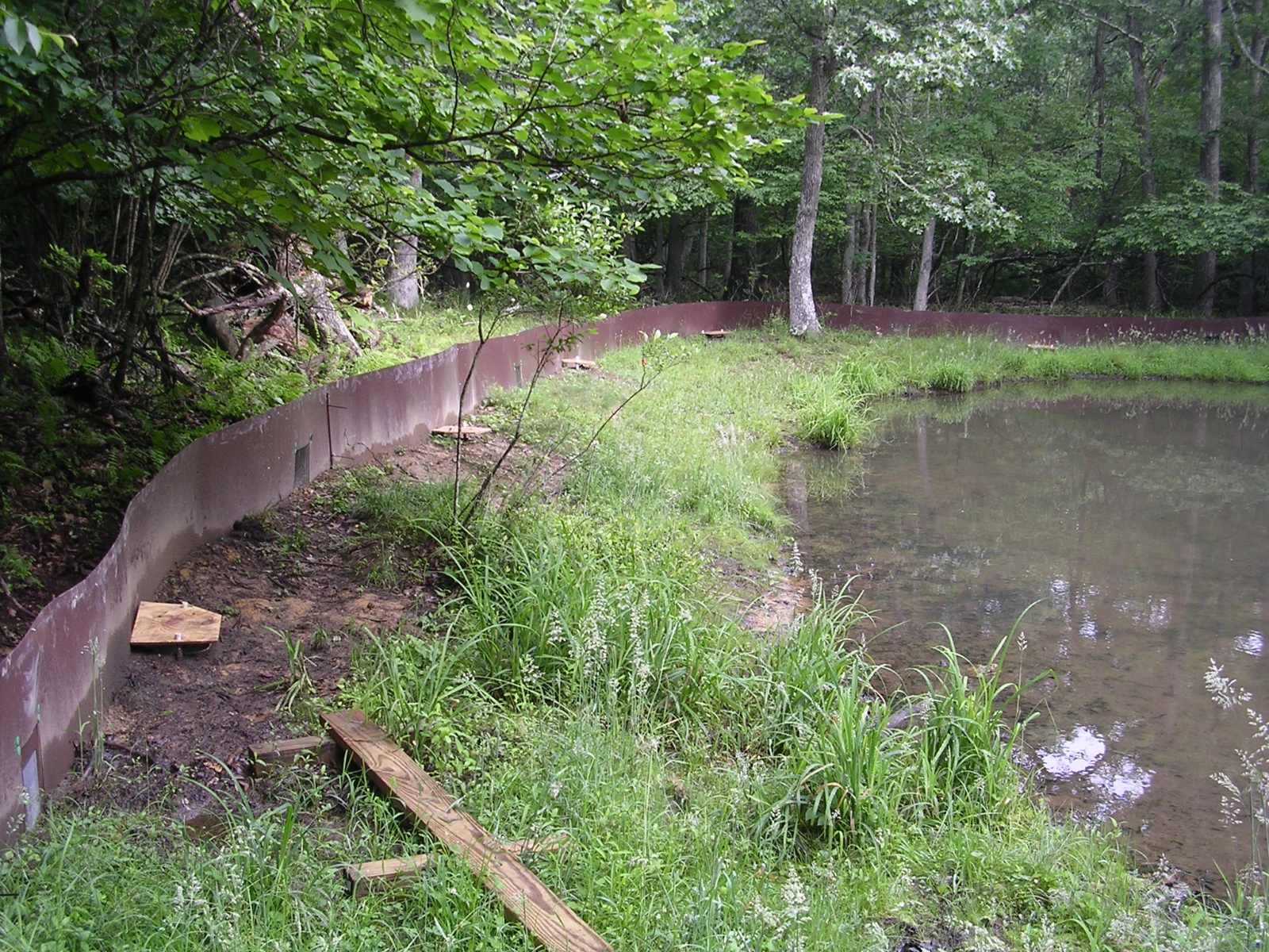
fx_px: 1393
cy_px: 476
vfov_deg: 37.7
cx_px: 634
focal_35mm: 38
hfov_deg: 49.0
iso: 100
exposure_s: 1/77.8
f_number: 2.8
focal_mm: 5.8
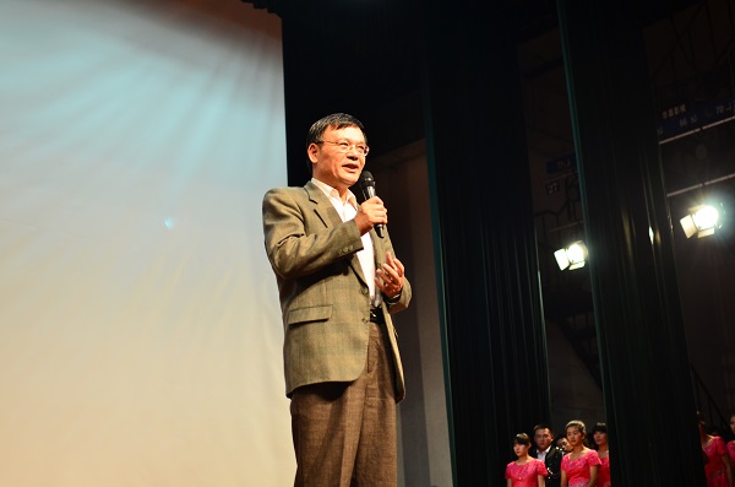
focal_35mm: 52
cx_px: 368
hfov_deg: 37.9
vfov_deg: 25.6
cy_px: 244
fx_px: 1069
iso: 400
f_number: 2.5
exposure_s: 1/160
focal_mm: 35
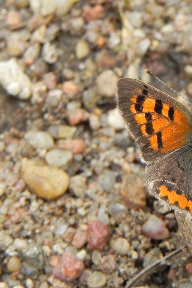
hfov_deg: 8.9
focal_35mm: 154
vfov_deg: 13.3
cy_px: 143
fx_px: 1232
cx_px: 199
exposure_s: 1/171
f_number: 5
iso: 160
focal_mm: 18.8
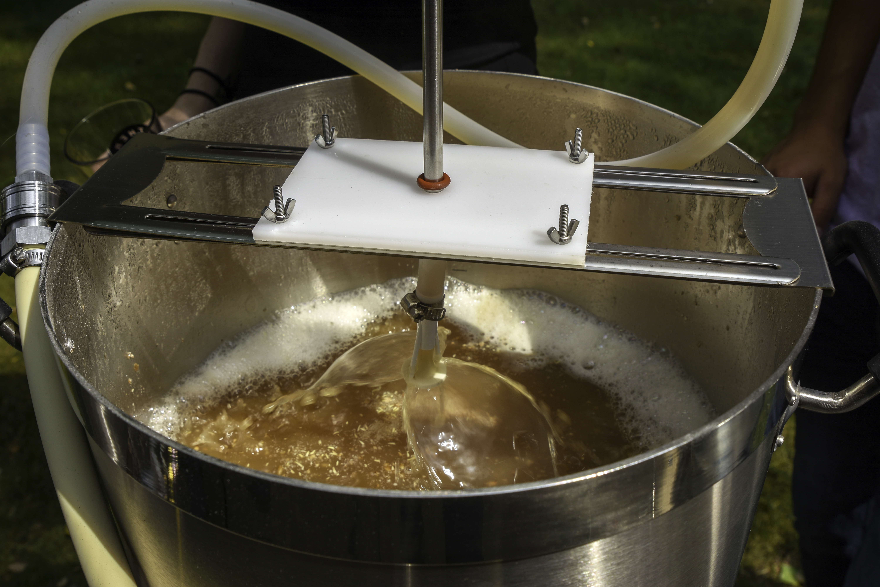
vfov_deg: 34.2
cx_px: 440
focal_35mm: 39
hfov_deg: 49.6
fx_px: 953
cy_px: 294
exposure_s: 1/200
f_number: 7.1
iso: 100
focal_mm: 26
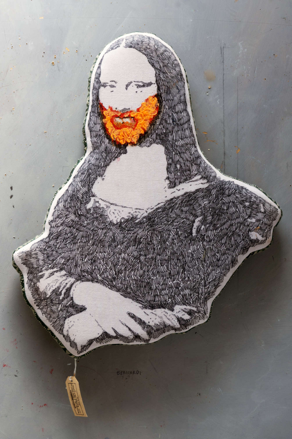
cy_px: 220
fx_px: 694
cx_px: 146
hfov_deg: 23.8
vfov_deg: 35.1
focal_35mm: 57
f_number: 7.1
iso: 200
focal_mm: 38
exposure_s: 1/80
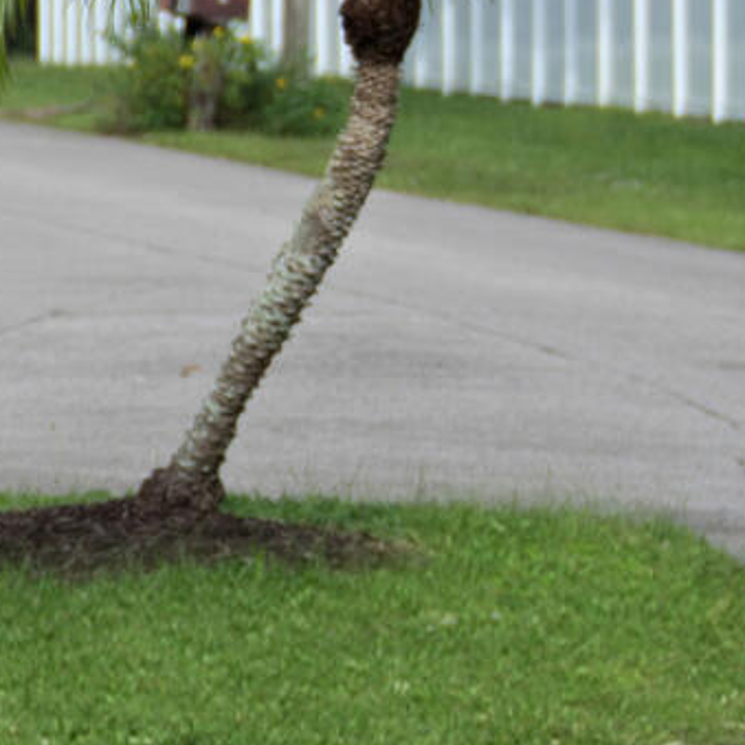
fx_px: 7329
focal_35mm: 301
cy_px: 748
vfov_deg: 5.8
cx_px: -1097
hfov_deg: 5.6
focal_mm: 40
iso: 100
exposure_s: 1/1250
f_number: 2.8
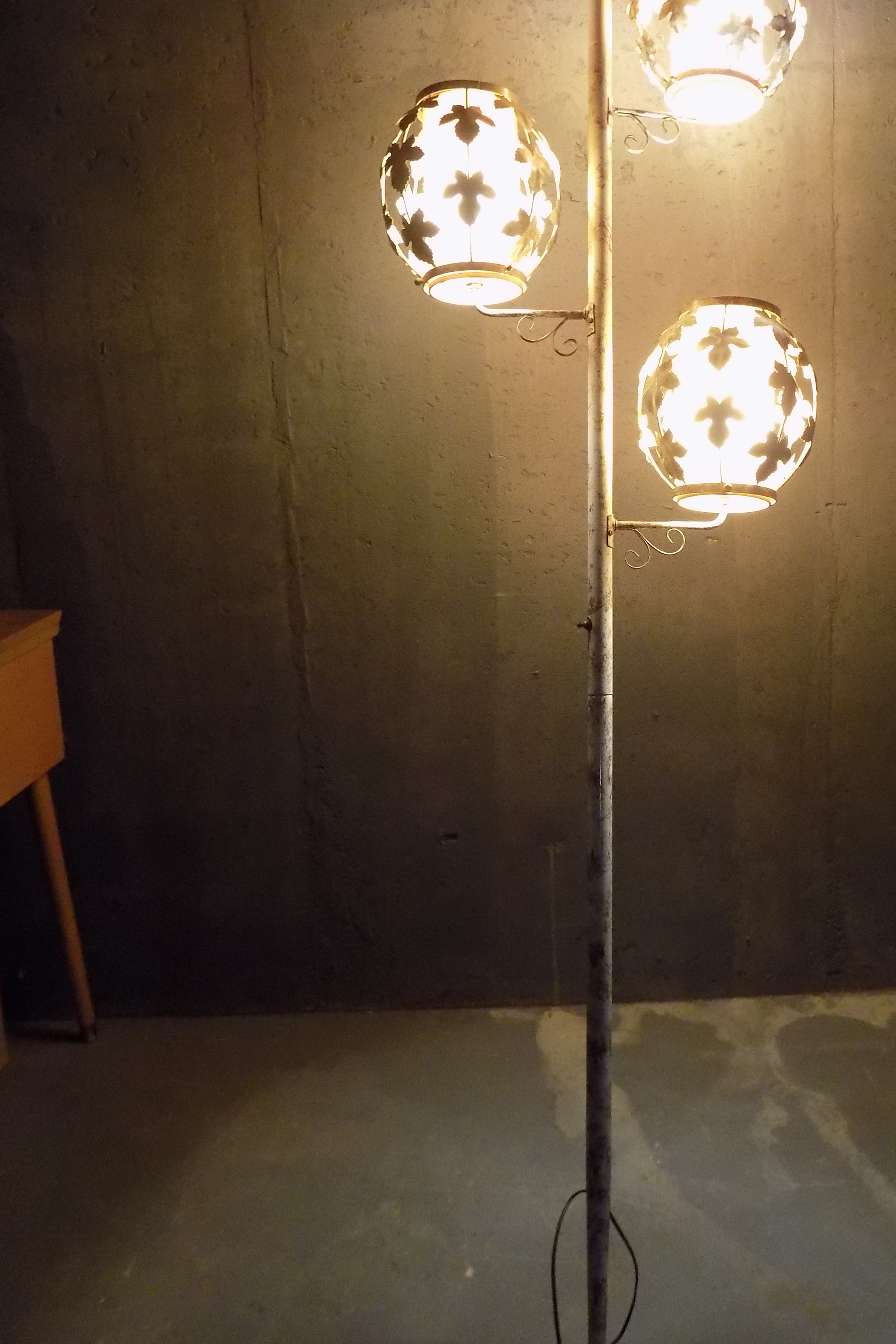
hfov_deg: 40.1
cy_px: 533
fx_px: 1194
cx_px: 659
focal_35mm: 32
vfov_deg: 58.2
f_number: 3.1
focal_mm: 4
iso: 400
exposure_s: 1/13
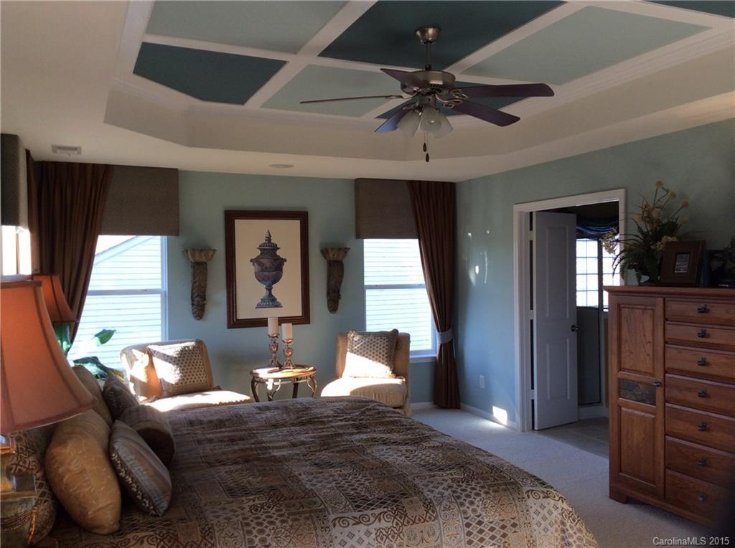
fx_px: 678
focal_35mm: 32
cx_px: 368
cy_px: 274
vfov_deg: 44.0
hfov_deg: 56.9
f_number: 2.4
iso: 32
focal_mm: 3.3
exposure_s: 1/120
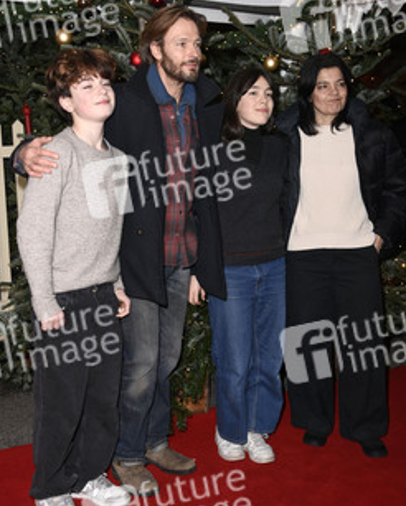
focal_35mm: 44
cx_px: 215
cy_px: 262
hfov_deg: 34.2
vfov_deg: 42.0
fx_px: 660
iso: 1250
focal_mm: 36
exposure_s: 1/250
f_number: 5.6
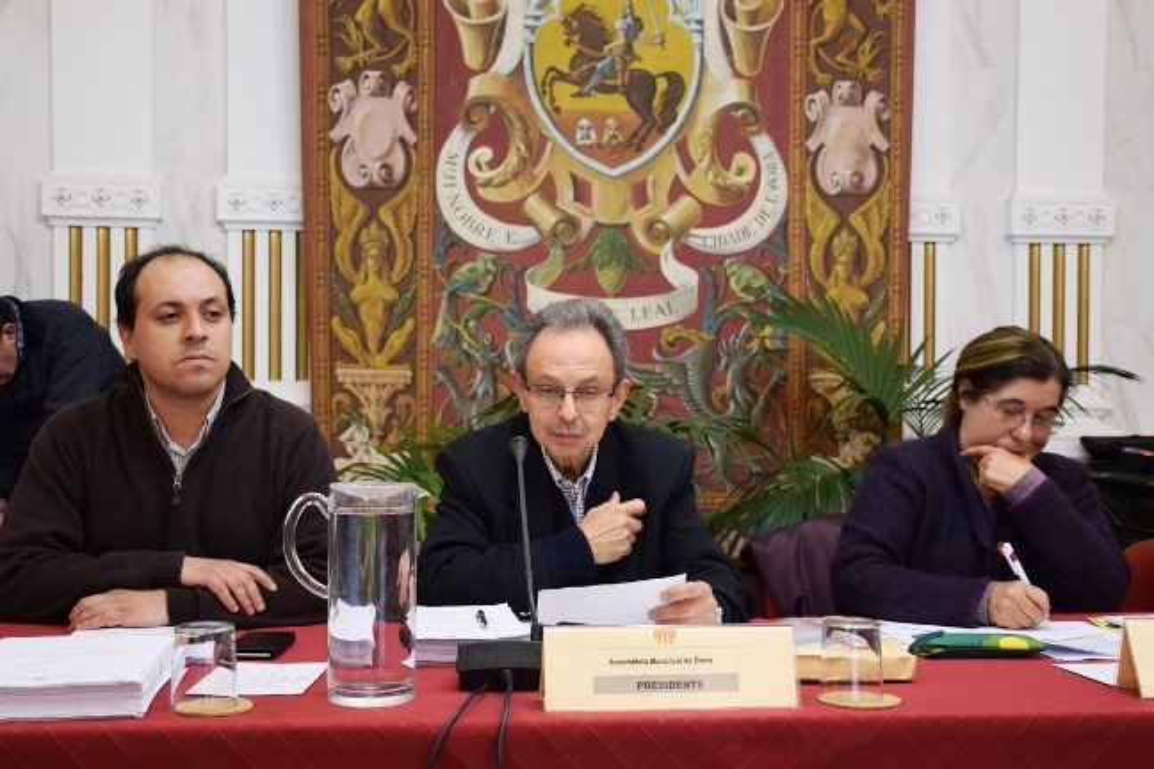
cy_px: 384
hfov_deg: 47.9
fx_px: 1298
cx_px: 577
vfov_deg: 33.0
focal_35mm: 40
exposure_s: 1/60
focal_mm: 27
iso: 1250
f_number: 4
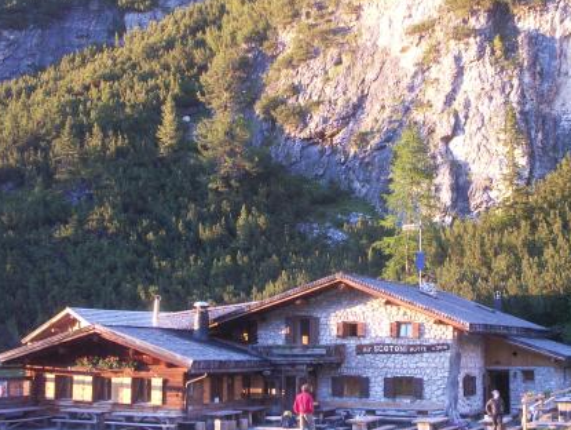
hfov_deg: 33.5
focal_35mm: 57
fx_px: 941
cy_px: 168
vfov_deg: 25.6
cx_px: 380
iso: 160
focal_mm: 7.7
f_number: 3.5
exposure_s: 1/30
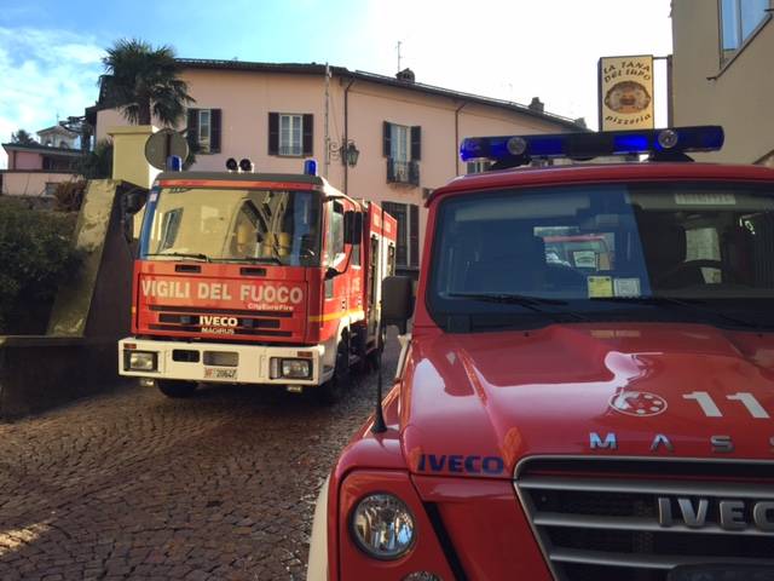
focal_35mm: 29
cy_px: 290
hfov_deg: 61.7
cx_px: 387
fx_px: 648
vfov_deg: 48.2
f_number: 2.2
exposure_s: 1/488
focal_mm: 4.15
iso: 32
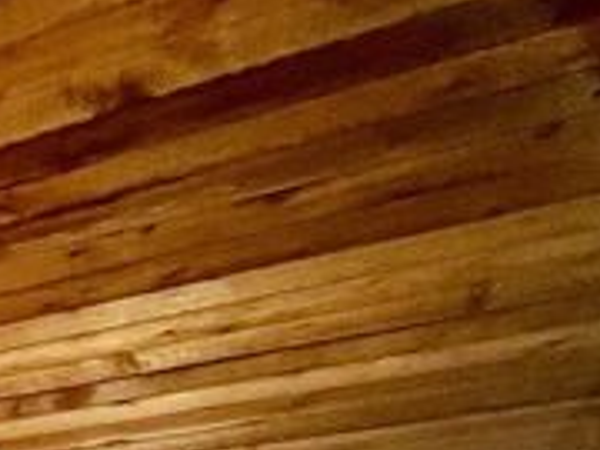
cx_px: -462
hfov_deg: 22.6
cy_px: 817
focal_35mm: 51
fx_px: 884
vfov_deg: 20.2
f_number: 1.8
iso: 800
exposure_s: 1/60
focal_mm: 1.57
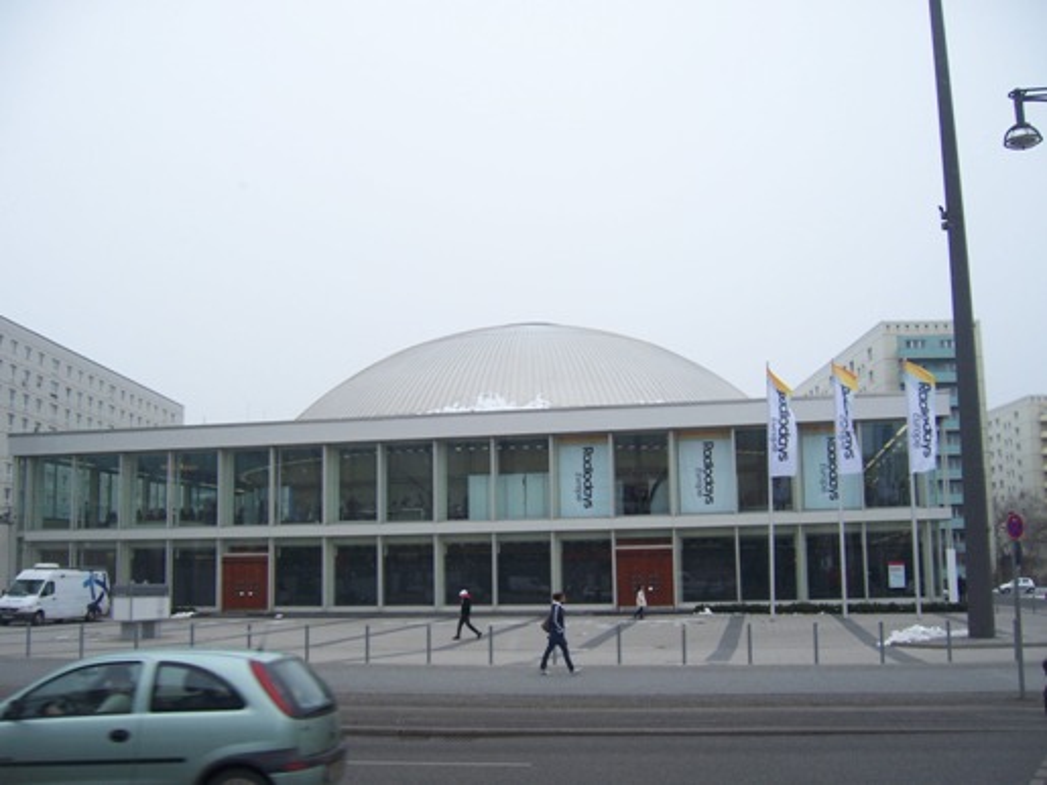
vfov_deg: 39.6
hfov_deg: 51.4
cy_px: 392
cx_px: 524
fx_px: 1089
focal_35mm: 36
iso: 80
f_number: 2.8
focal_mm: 6.2
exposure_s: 1/200
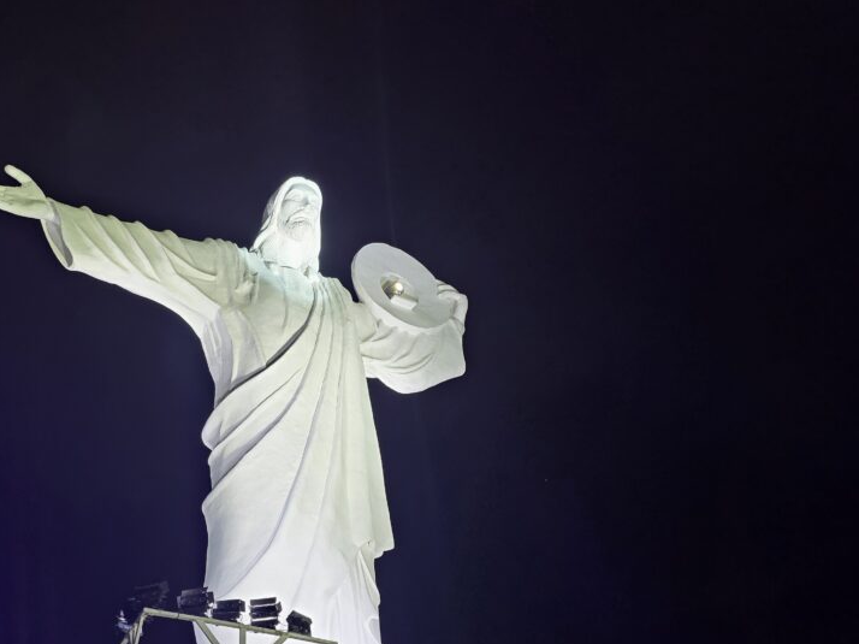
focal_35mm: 33
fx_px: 819
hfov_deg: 53.6
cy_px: 306
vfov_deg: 42.9
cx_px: 247
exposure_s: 1/120
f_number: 1.7
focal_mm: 6.3
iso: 640
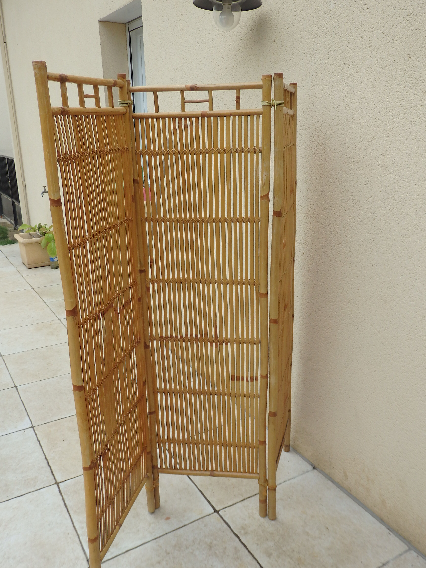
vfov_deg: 60.0
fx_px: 492
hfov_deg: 46.8
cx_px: 213
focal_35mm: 30
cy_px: 284
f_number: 3.3
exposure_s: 1/500
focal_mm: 5.5
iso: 125
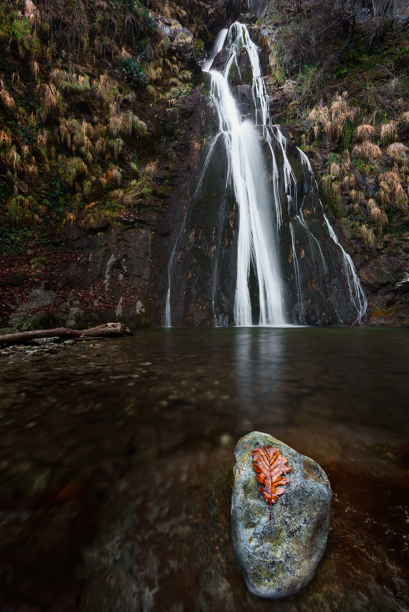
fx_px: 272
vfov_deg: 96.7
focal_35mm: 16
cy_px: 306
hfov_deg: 73.8
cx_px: 204
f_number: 16
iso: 100
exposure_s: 2.5
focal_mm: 16
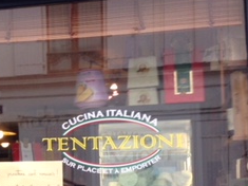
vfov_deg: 16.2
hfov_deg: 20.4
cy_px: 173
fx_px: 644
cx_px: -47
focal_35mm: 90
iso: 80
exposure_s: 1/120
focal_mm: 4.12
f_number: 2.4
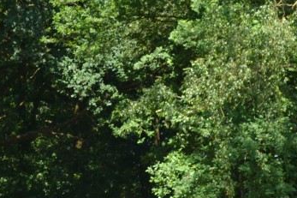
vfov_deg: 6.1
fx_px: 1855
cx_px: 190
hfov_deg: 9.1
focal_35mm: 225
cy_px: 216
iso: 110
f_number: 5.6
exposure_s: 1/125
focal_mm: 52
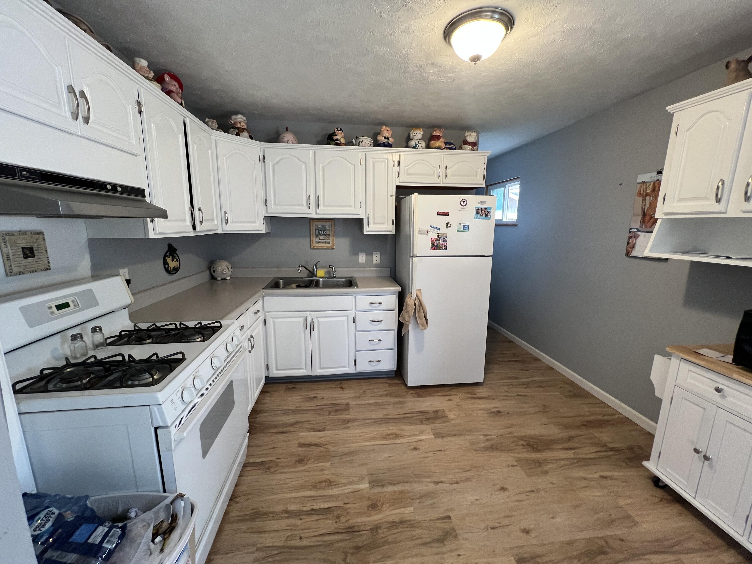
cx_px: 376
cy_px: 282
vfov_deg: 89.9
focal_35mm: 13
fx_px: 282
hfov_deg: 106.2
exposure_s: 1/120
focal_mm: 1.57
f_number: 1.8
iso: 200
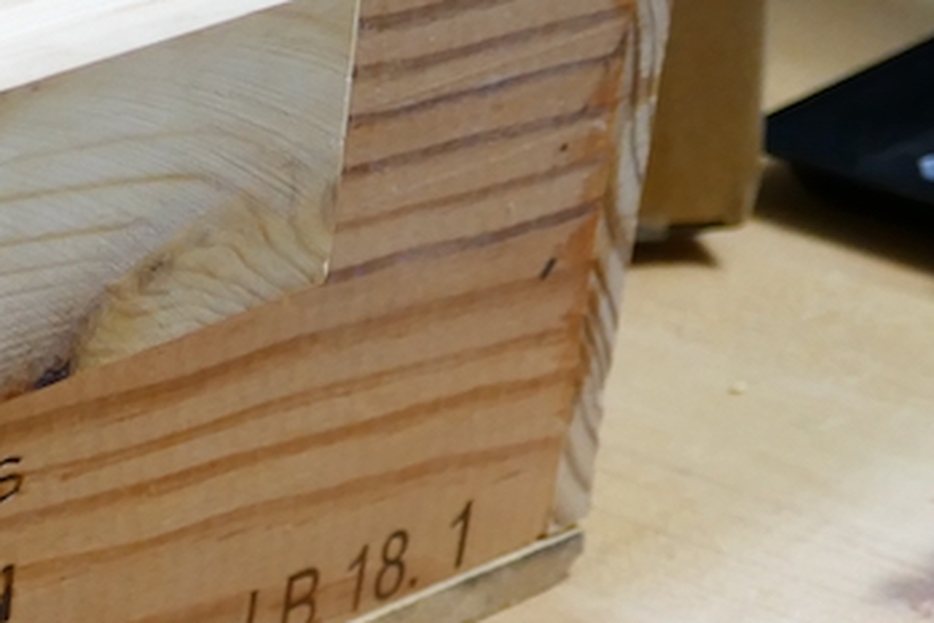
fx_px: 3814
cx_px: -569
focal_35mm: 147
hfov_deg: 13.0
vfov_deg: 9.3
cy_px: 575
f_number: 3.7
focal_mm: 14.5
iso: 500
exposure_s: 1/80
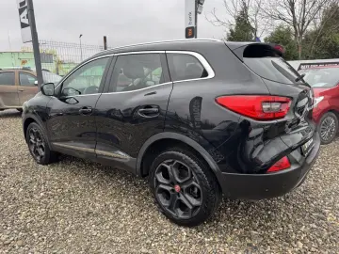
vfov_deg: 56.8
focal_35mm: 24
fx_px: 235
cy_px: 127
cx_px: 170
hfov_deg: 71.6
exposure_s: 1/121
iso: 100
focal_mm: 6.76
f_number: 1.78
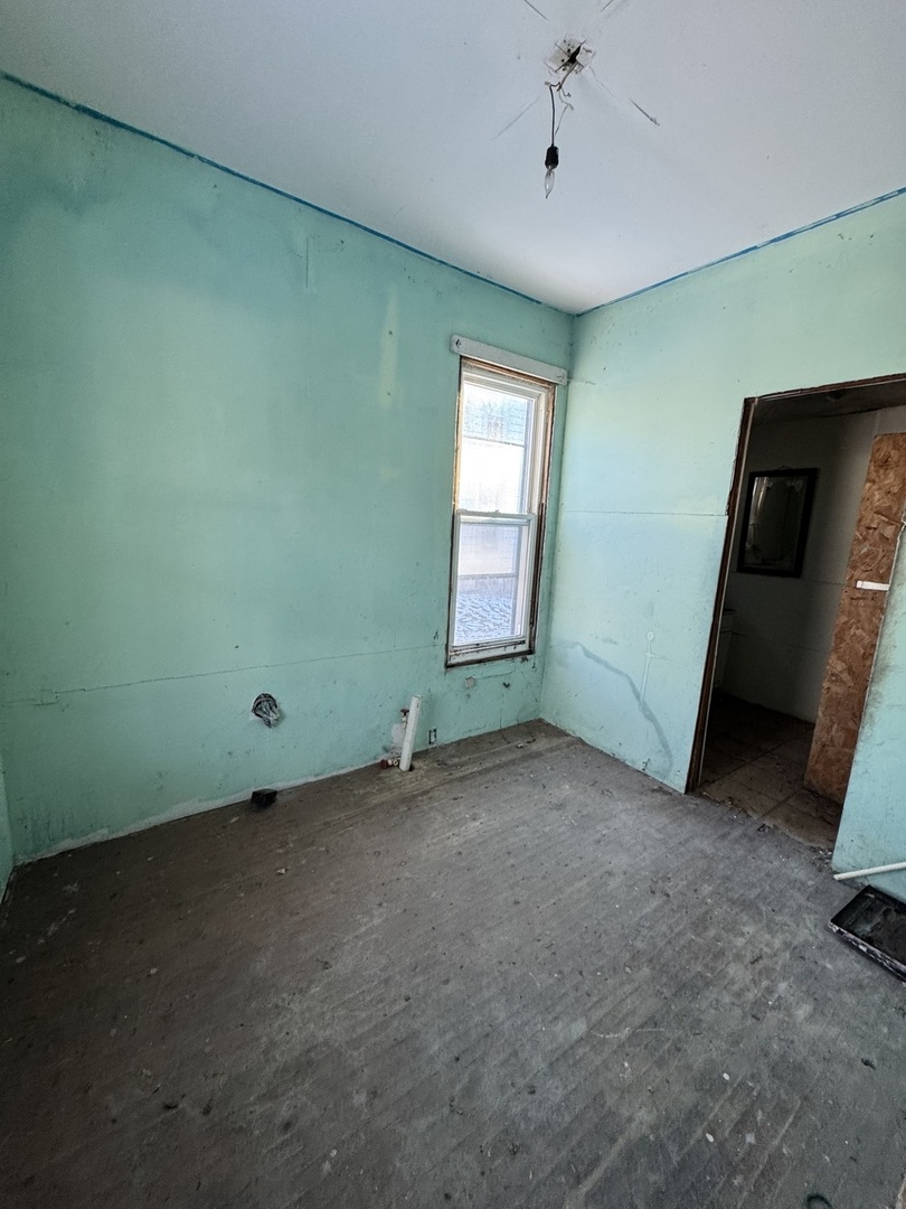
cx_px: 453
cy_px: 604
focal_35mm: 14
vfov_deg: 102.1
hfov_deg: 85.7
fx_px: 489
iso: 200
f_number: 2.2
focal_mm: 2.22
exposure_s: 1/99
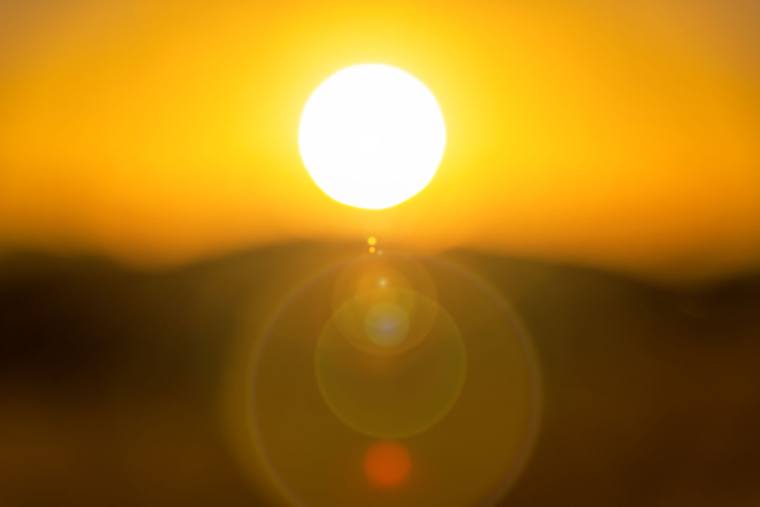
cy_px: 254
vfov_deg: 4.6
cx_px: 380
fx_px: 6335
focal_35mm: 300
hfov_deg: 6.9
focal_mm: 300
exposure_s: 1/4000
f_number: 8
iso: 200
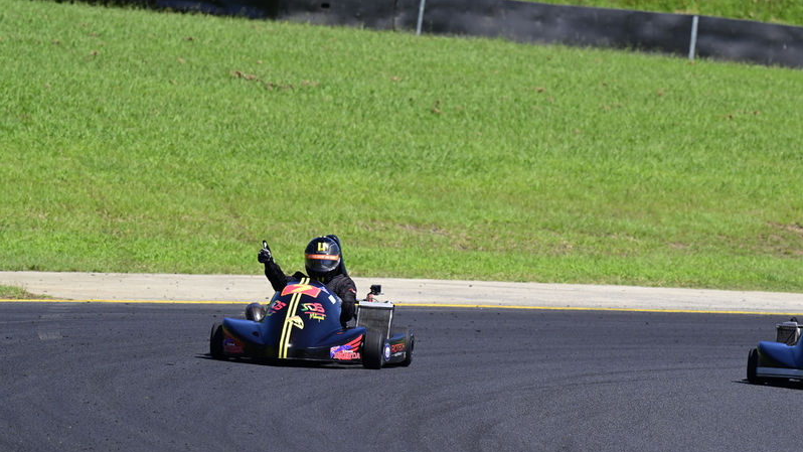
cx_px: 402
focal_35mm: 399
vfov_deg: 3.0
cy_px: 195
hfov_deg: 5.4
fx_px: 8496
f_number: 11
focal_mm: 380
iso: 500
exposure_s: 1/640
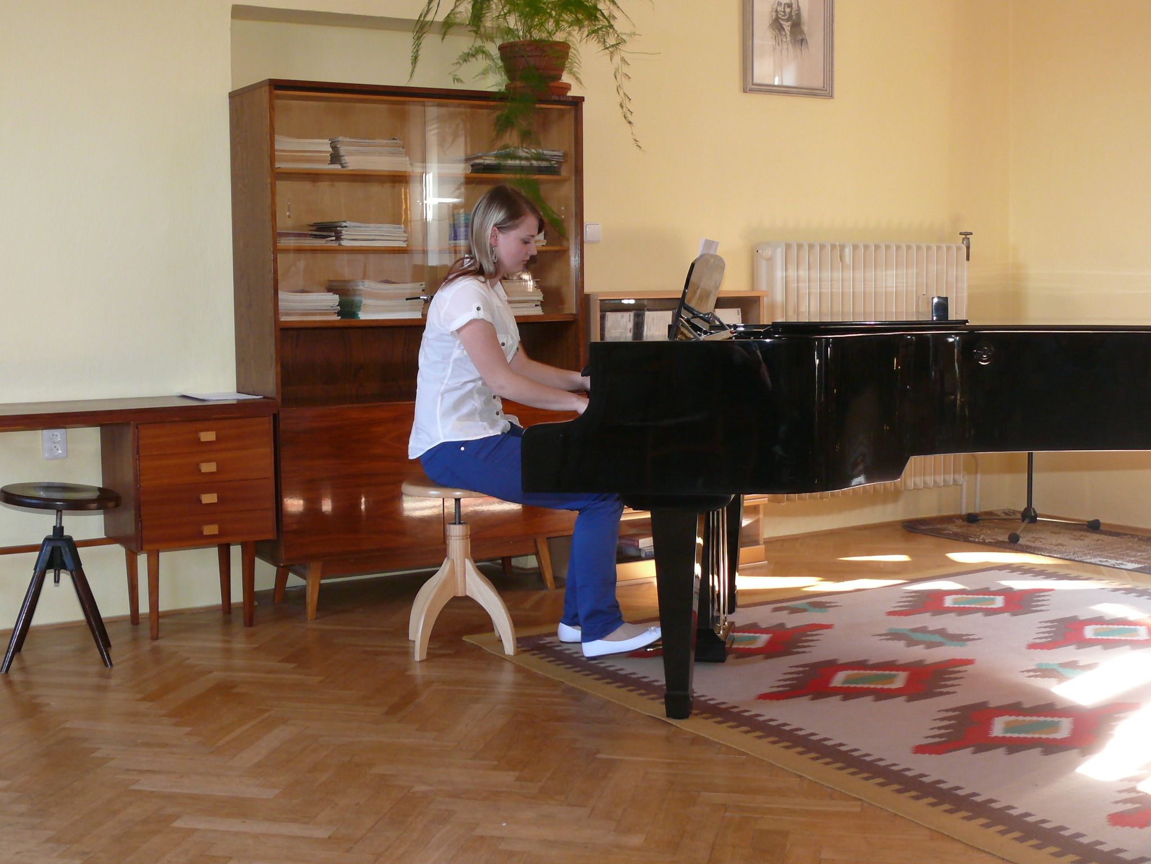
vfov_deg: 30.9
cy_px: 432
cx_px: 576
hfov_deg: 40.4
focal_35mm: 47
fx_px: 1563
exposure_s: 1/30
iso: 200
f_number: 2.8
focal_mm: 8.9
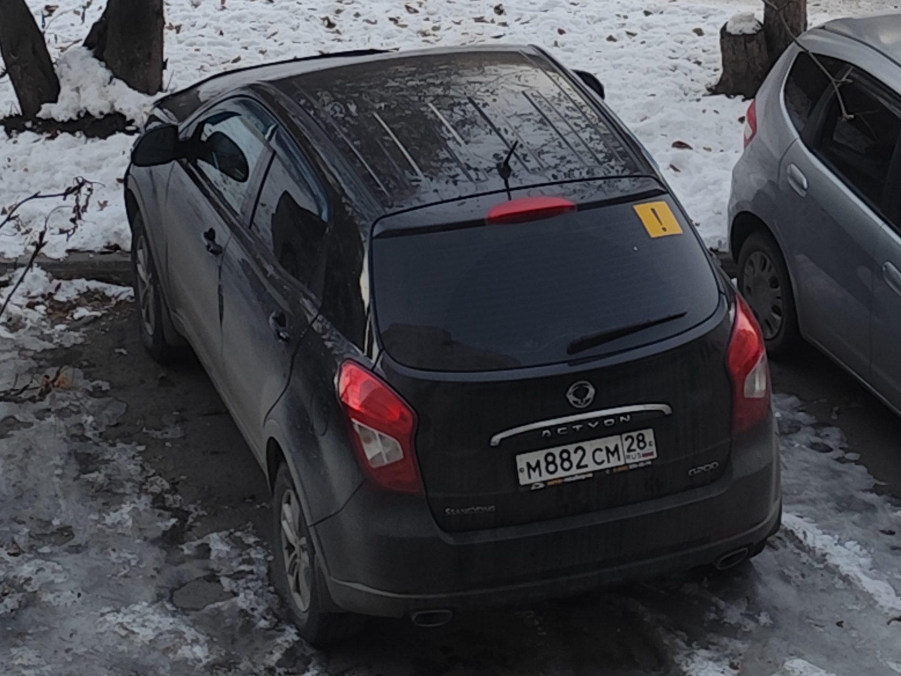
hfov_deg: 41.2
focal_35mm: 46
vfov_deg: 31.5
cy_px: 338
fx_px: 1197
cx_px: 450
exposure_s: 1/100
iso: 500
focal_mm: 6.19
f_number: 1.65
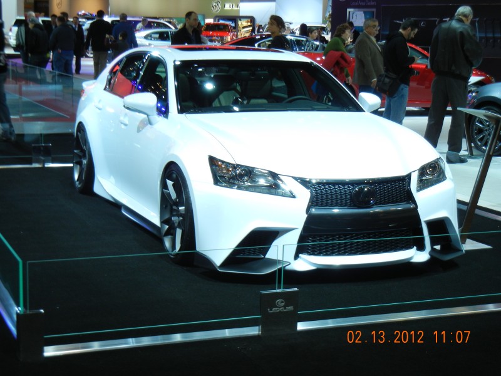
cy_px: 188
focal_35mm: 68
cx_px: 250
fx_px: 984
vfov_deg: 21.6
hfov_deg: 28.6
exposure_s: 1/60
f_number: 4.1
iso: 247
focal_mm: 12.2
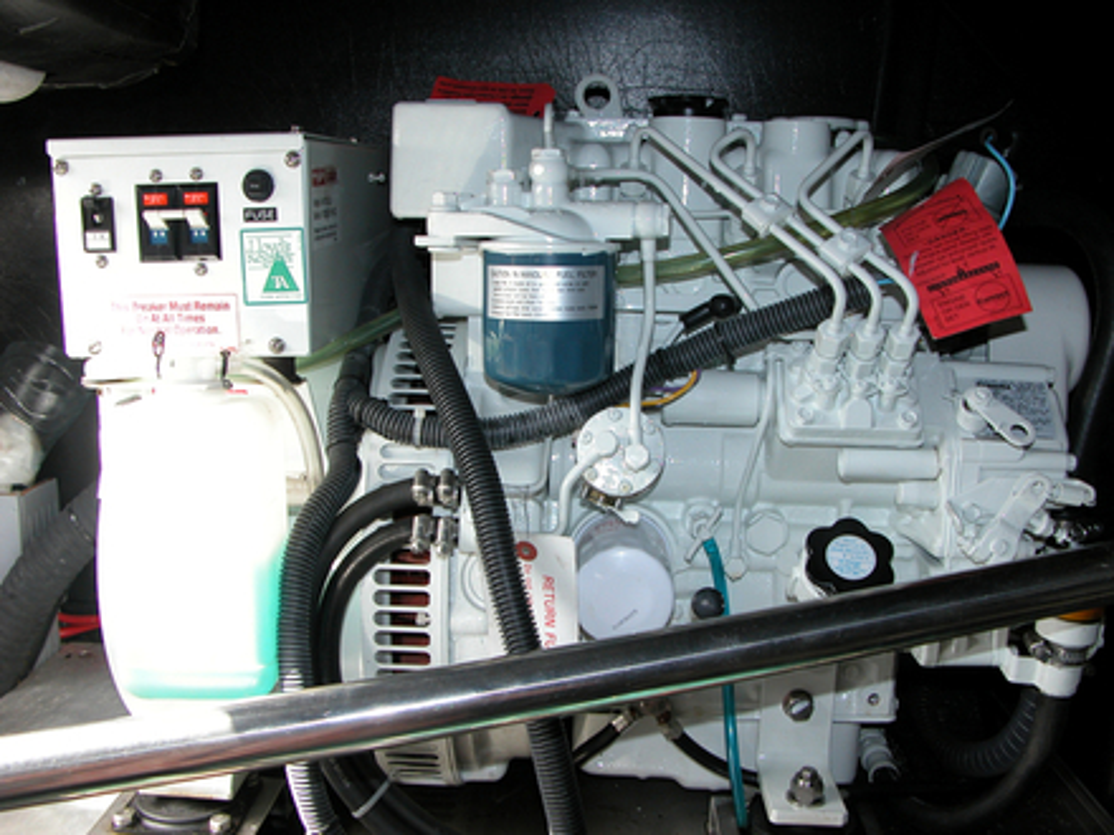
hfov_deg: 52.6
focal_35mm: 35
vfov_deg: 40.7
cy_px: 418
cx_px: 557
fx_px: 1126
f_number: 3.2
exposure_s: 1/69.8
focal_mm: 9.2
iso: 100
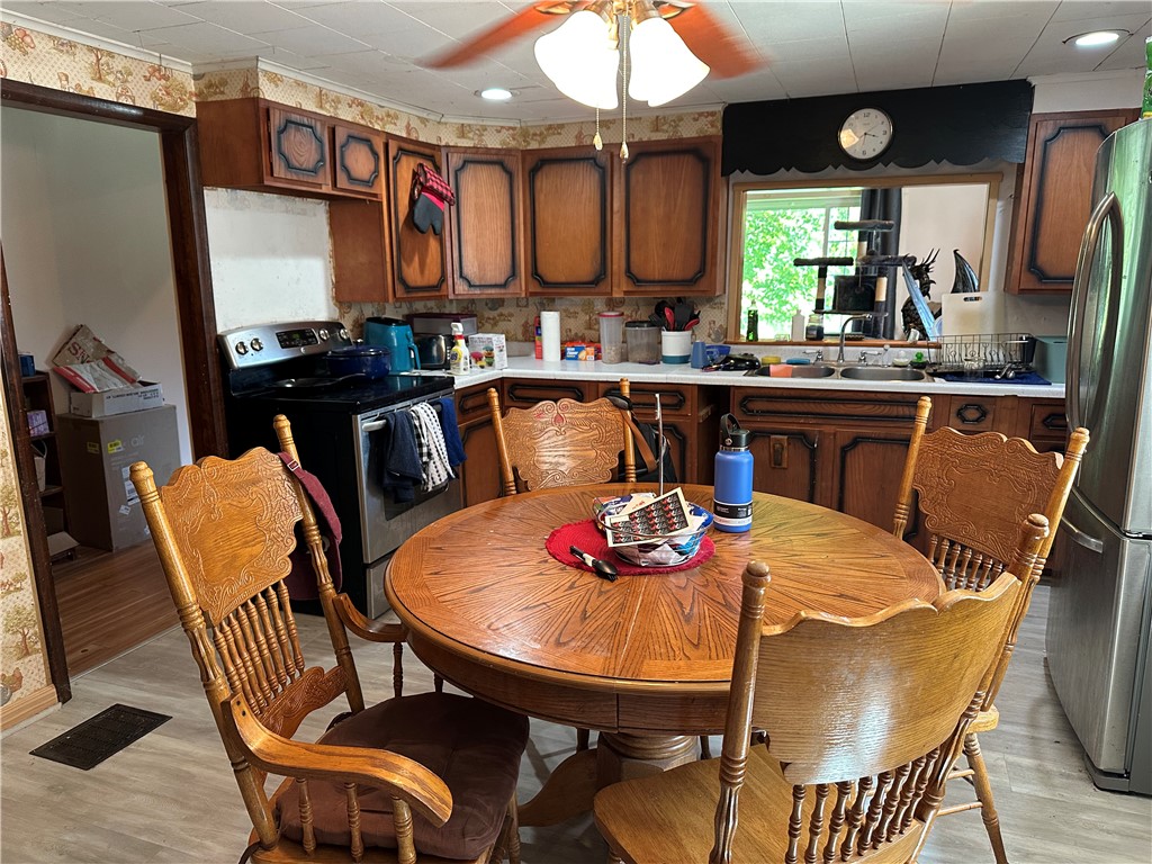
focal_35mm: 24
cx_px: 576
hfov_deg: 71.6
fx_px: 799
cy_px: 432
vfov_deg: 56.8
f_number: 1.78
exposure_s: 1/60
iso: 250
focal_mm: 6.86
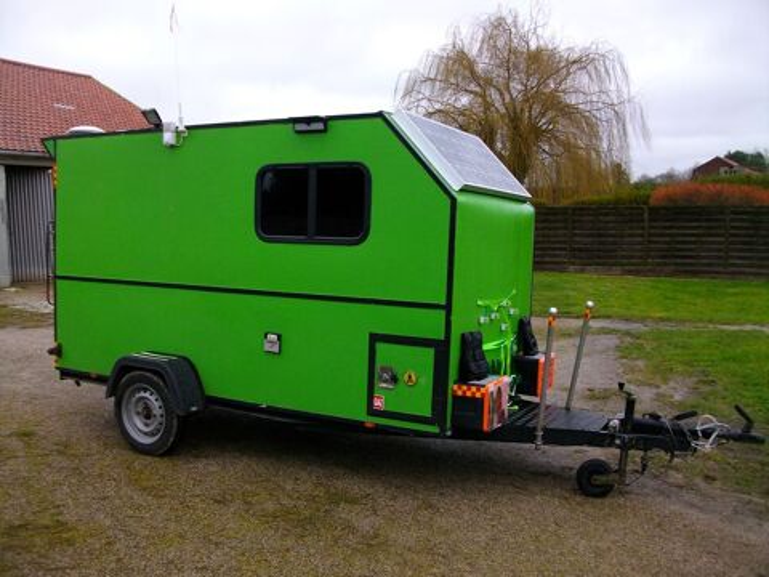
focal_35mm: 32
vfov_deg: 44.2
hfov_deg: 56.8
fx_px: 711
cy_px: 288
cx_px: 384
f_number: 2.9
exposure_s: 1/122
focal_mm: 5.7
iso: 80
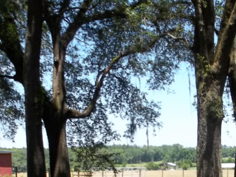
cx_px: 169
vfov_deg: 20.0
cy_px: 138
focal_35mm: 73
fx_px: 498
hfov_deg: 26.4
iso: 64
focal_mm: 5.9
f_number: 3.3
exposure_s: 1/400
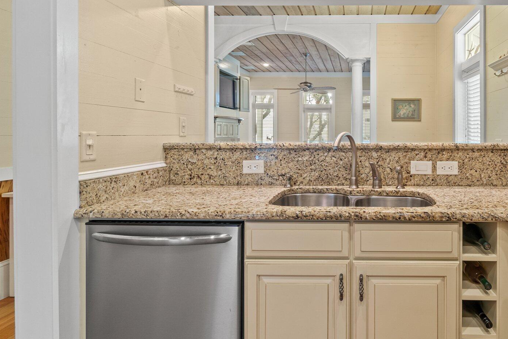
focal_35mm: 22
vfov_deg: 56.6
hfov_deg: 75.4
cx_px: 350
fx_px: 310
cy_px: 129
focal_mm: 10
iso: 400
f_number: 8
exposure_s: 2.5
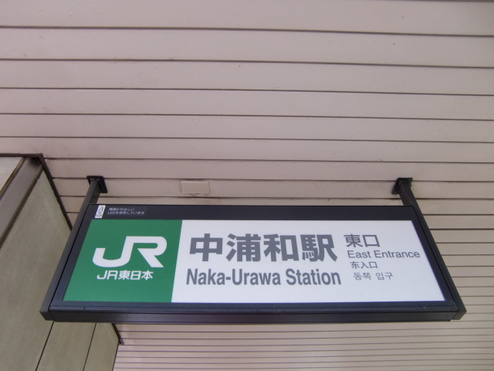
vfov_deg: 49.7
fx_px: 400
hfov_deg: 63.4
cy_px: 186
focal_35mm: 28
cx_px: 247
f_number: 2.6
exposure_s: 1/60
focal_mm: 4.9
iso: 200
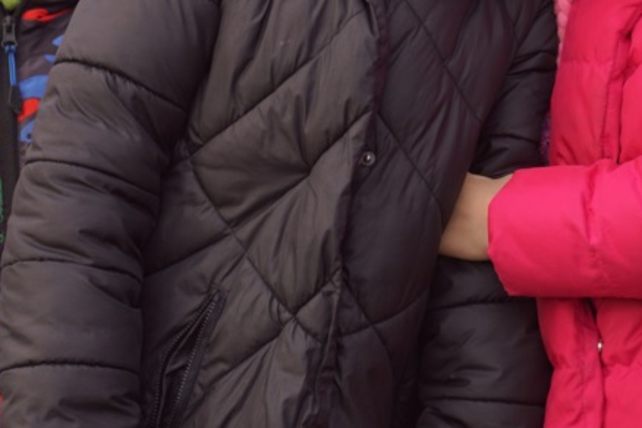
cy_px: 86
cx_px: 471
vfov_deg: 5.7
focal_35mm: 240
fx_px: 4280
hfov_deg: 8.6
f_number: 5
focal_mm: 70
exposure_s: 1/160
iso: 160
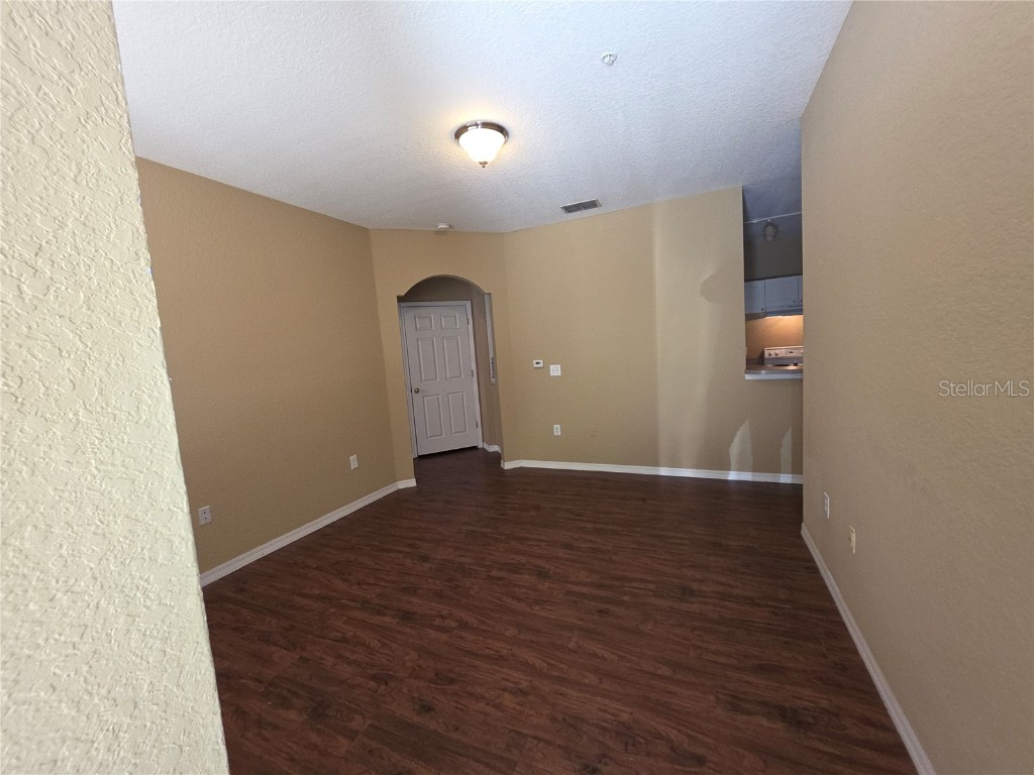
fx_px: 388
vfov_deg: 89.9
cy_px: 388
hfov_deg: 106.2
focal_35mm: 13
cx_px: 517
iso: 125
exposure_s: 1/60
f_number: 1.9
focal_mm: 2.2
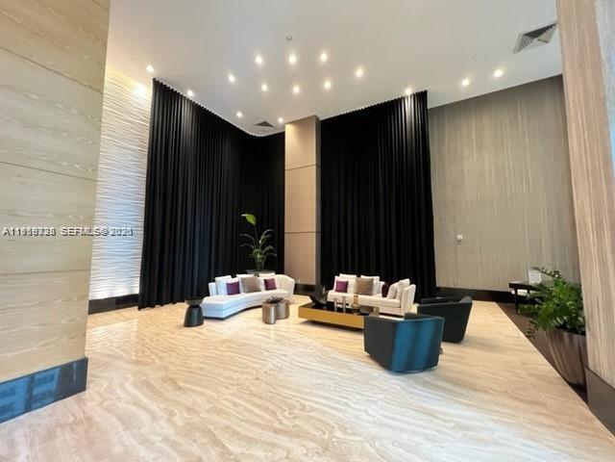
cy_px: 231
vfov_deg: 89.9
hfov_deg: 106.2
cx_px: 308
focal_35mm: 13
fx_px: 231
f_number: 1.8
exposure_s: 1/60
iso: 1000
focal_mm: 1.57
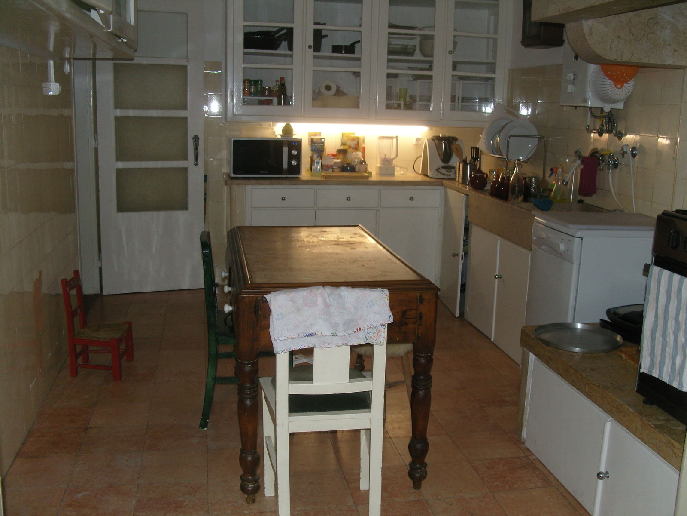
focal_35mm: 38
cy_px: 258
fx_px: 754
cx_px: 344
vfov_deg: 37.7
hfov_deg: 49.0
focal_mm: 7.8
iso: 100
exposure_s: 1/40
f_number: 2.8
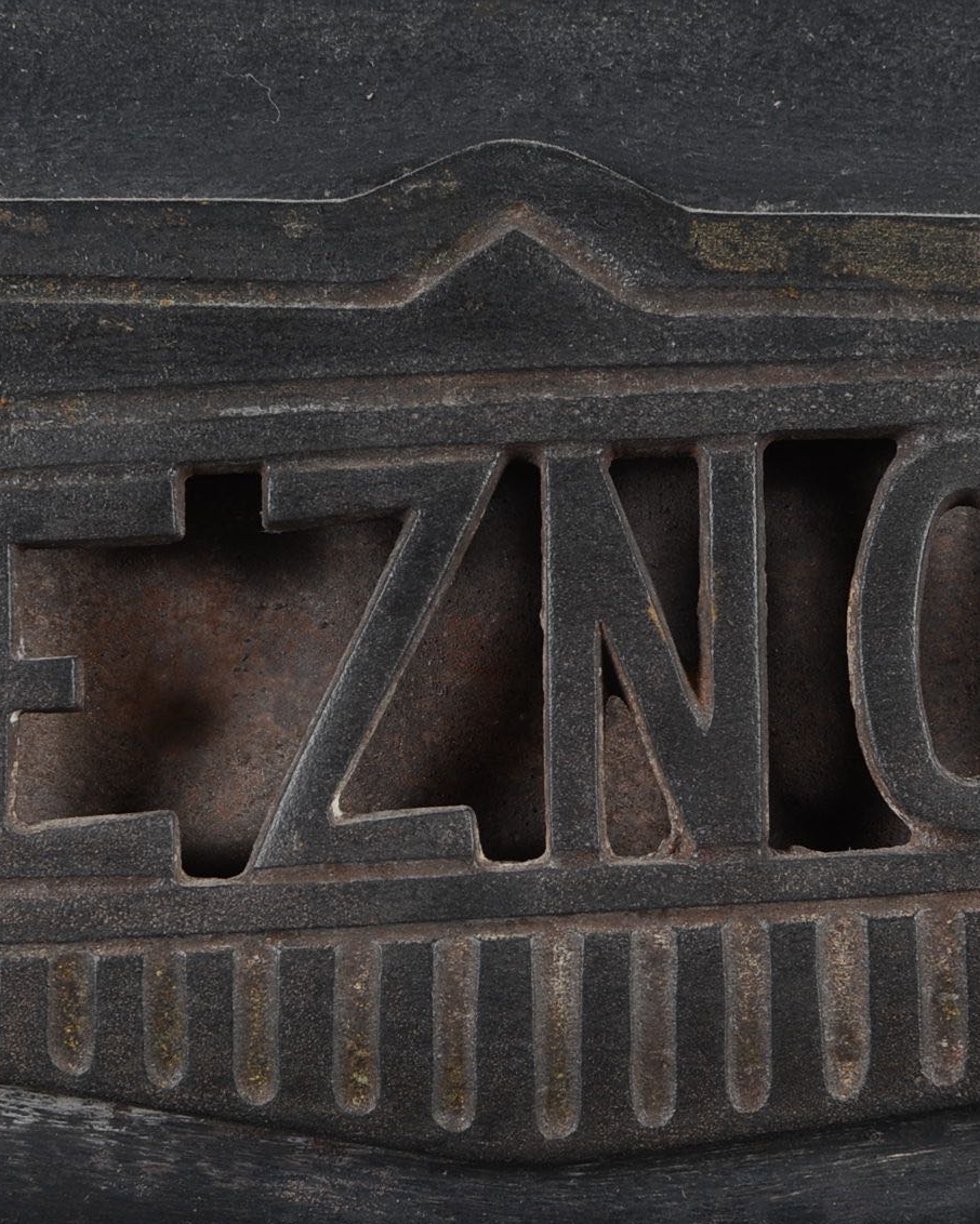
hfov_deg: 14.4
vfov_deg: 17.9
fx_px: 3879
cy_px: 639
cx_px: 490
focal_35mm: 107
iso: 100
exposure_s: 1/125
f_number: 5.6
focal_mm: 35
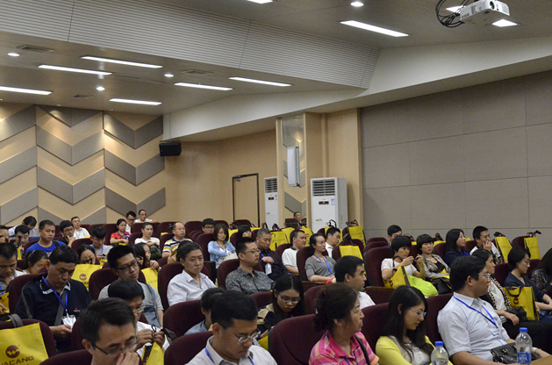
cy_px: 206
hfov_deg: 46.5
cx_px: 289
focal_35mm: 42
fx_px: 642
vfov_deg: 31.7
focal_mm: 22
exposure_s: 1/100
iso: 2800
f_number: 5.6
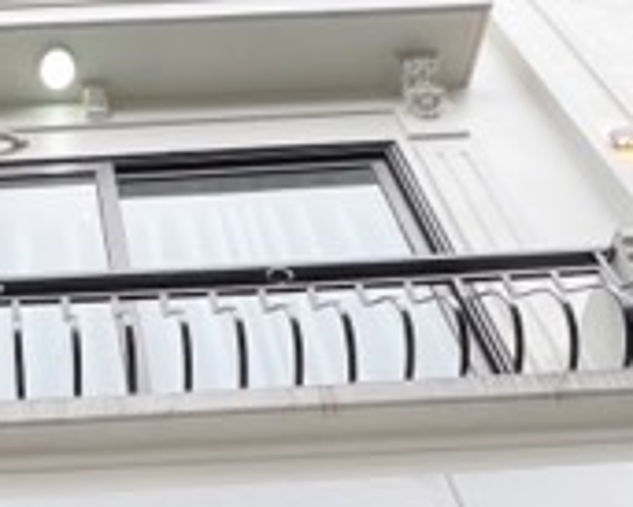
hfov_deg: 34.1
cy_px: 822
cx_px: 68
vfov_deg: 22.2
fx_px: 975
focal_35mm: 52
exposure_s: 1/104
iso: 32
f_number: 1.8
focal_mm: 1.57
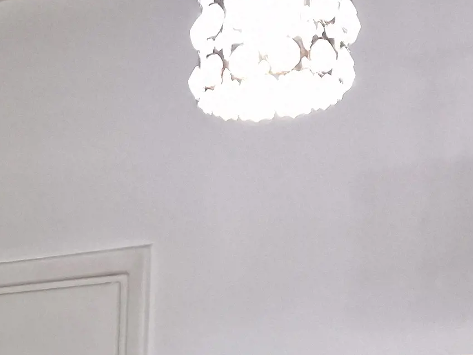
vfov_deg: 11.8
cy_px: 781
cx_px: -110
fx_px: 1476
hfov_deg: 17.3
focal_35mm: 108
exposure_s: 1/25
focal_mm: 6.4
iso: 284
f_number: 1.8
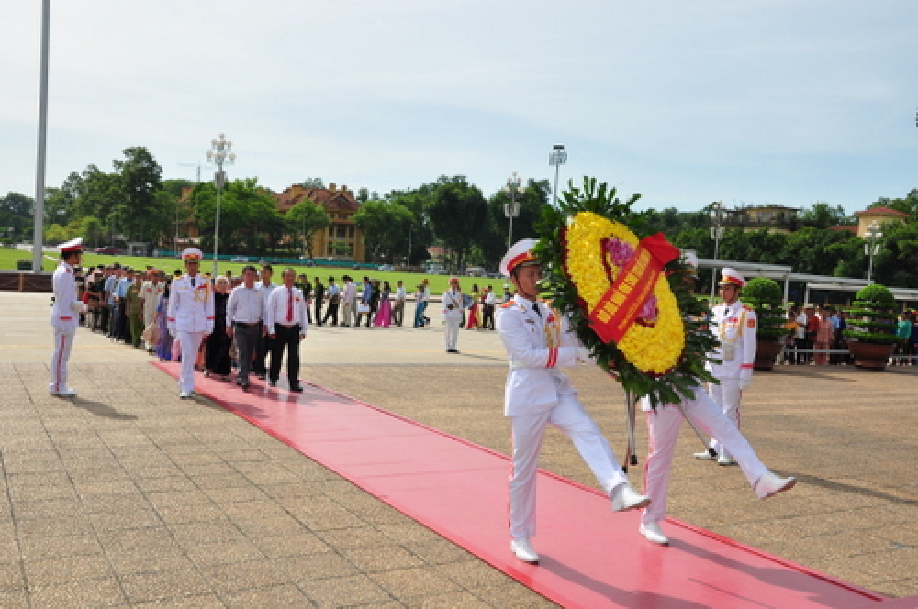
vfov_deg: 39.9
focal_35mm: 33
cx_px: 459
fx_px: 840
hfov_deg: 57.3
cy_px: 304
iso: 200
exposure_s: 1/160
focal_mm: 22
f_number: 14
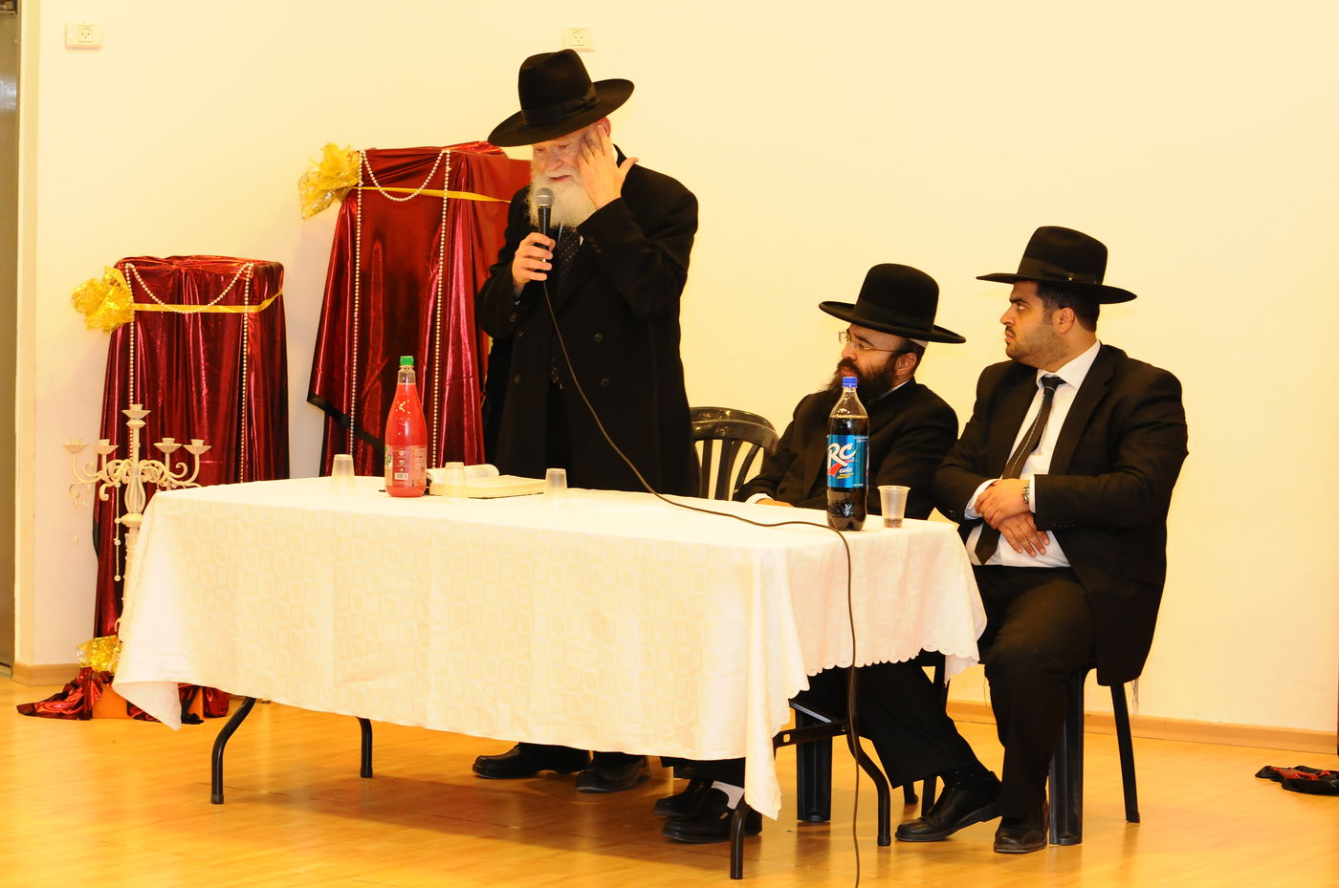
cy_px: 444
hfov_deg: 19.5
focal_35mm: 105
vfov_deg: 13.0
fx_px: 3900
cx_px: 670
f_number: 5
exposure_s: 1/60
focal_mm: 70
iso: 800
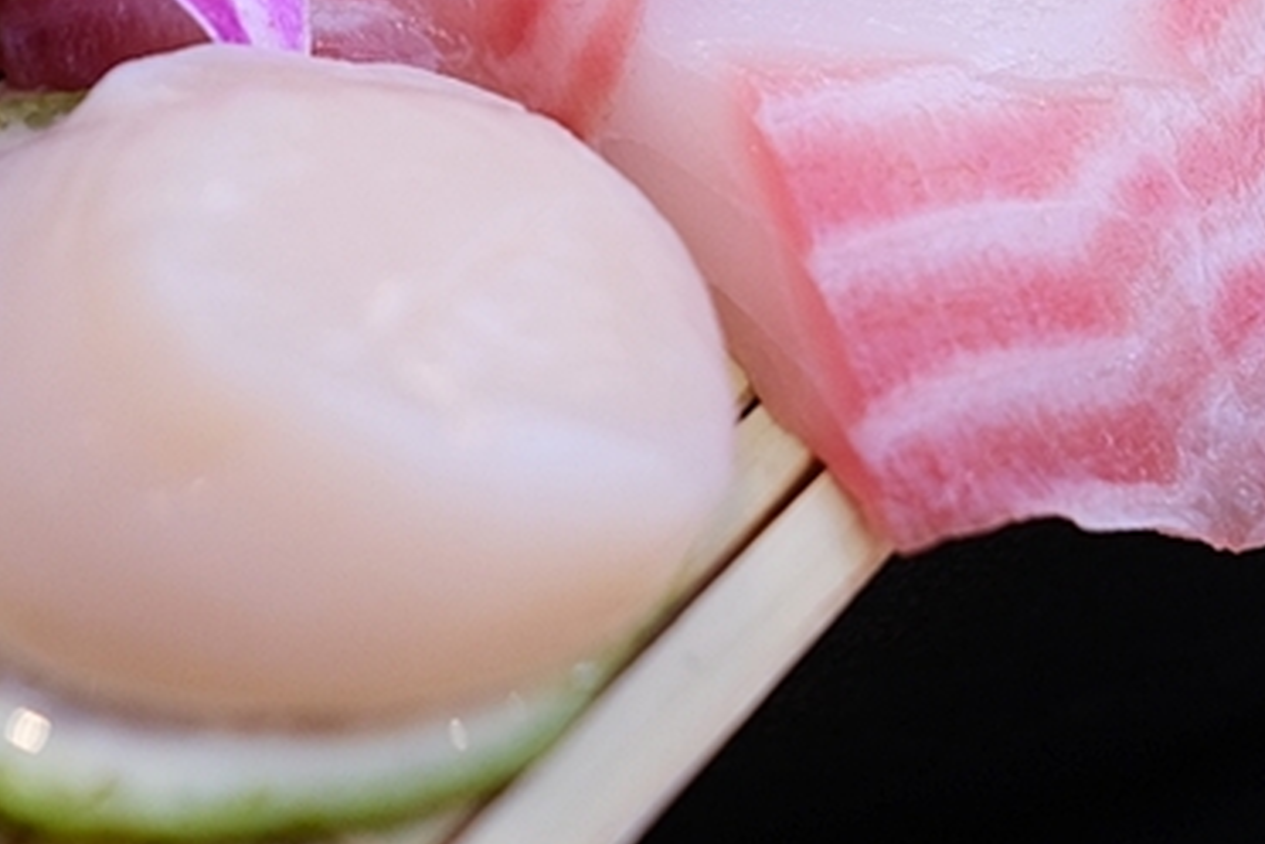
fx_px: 2811
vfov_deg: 16.6
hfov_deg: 24.9
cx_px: 238
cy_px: -41
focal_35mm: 80
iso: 1000
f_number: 2.8
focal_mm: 23
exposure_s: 1/100
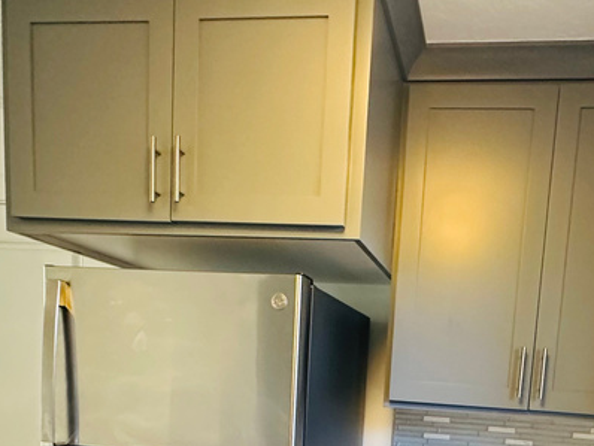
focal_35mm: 36
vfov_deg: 34.8
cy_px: 477
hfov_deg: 50.4
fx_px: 618
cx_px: 398
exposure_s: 1/60
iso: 400
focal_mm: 2.22
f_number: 2.2
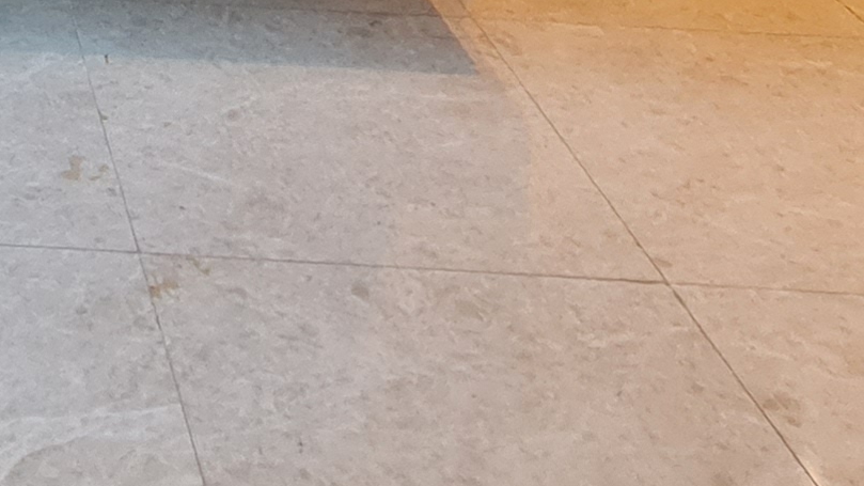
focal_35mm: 70
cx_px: -247
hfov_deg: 26.0
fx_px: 1604
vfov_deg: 11.9
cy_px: -844
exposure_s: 1/50
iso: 160
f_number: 2.2
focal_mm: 2.2
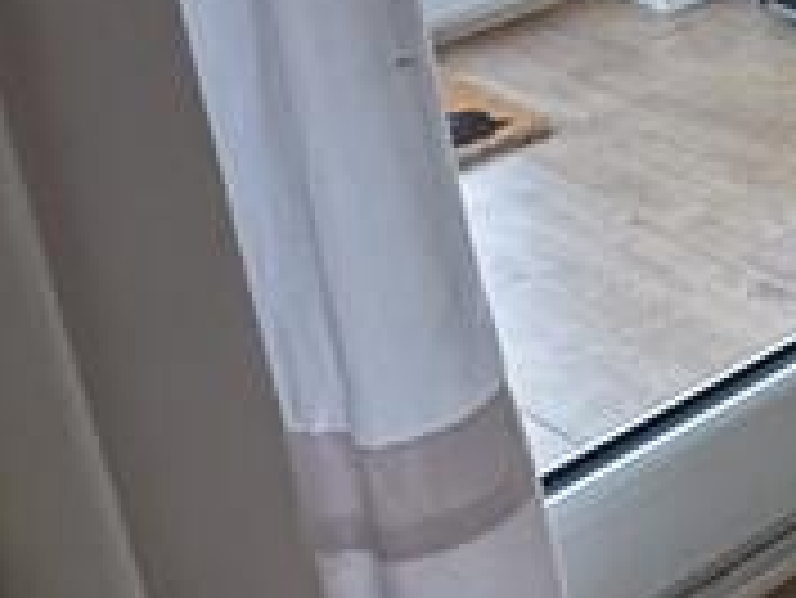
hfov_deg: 13.1
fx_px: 1864
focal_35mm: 81
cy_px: -607
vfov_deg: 14.8
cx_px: 2150
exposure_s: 1/100
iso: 250
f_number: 2.2
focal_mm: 2.22
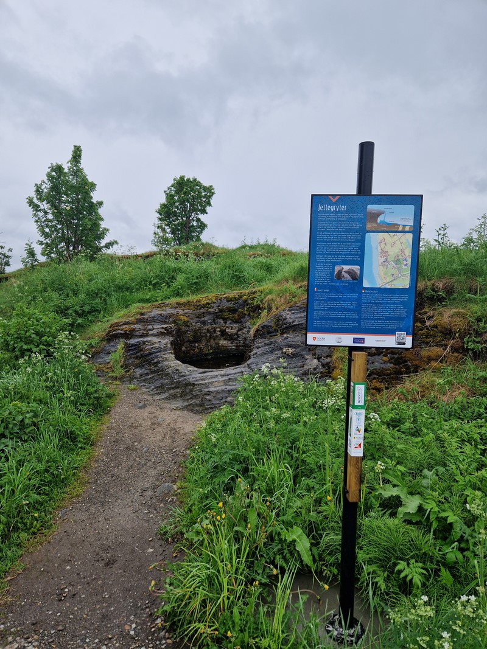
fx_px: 432
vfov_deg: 73.9
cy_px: 324
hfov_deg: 58.9
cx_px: 244
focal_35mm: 23
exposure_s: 1/690
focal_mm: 5.4
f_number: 1.8
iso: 50
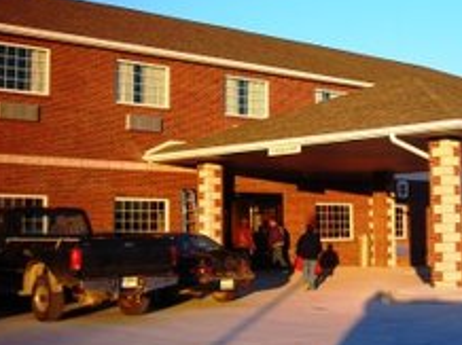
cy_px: 138
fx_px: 893
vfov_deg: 21.9
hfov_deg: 28.4
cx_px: 362
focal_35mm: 67
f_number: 3.2
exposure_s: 1/222
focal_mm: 6.3
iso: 50
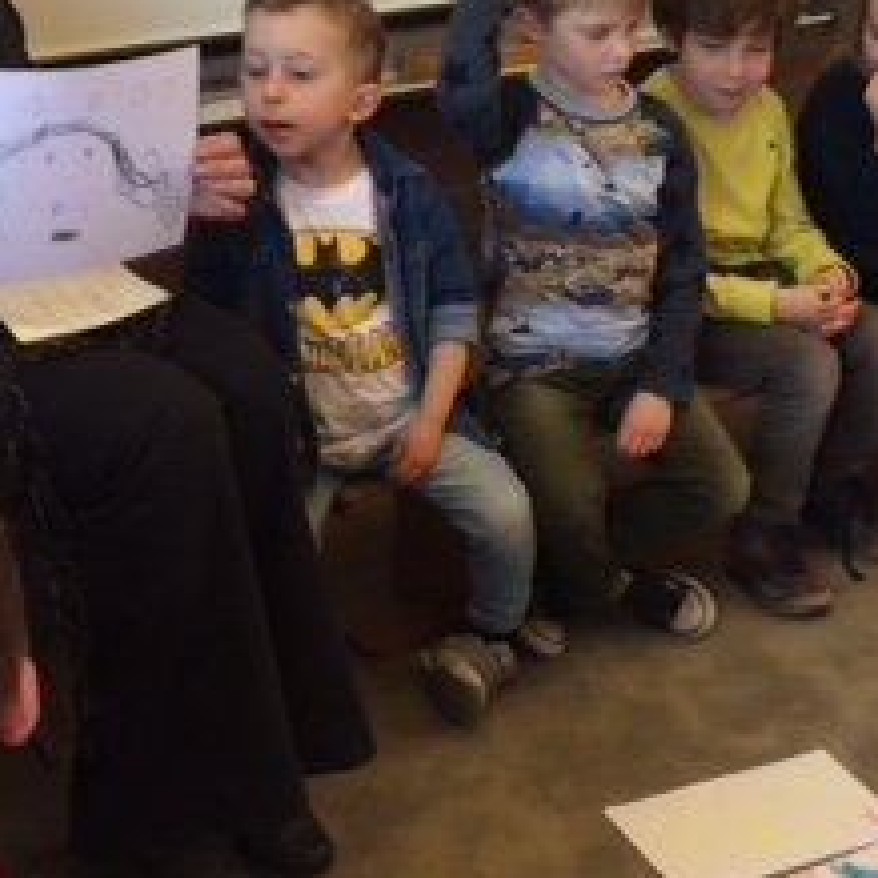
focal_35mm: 75
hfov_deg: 22.6
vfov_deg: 23.0
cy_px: 497
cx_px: 762
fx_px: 2152
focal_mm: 4.15
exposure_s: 1/50
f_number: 2.2
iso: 32
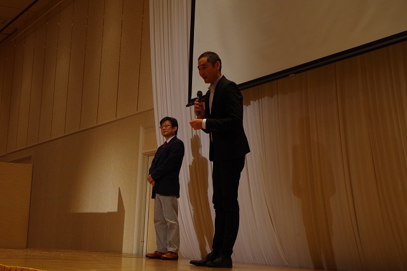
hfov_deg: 28.1
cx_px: 204
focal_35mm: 72
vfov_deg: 18.9
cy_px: 136
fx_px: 814
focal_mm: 47.5
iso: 800
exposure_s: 1/80
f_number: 8
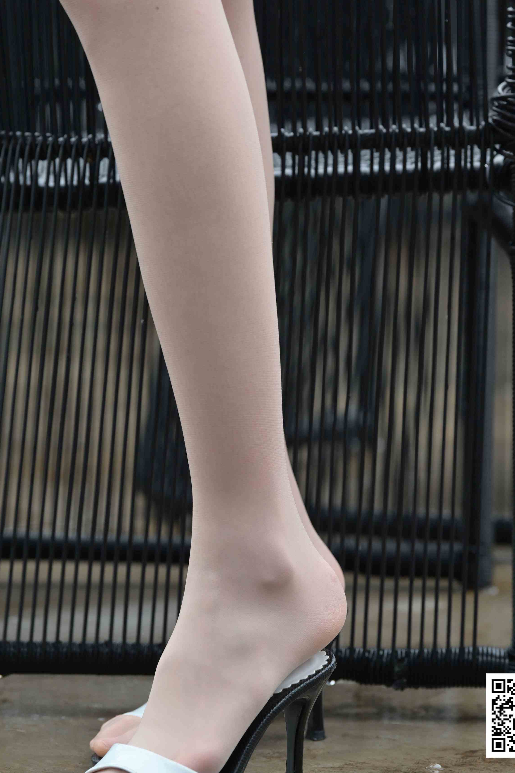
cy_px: 259
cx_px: 266
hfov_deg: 6.0
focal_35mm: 229
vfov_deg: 9.0
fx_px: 4913
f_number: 5
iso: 640
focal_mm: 170
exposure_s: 1/250
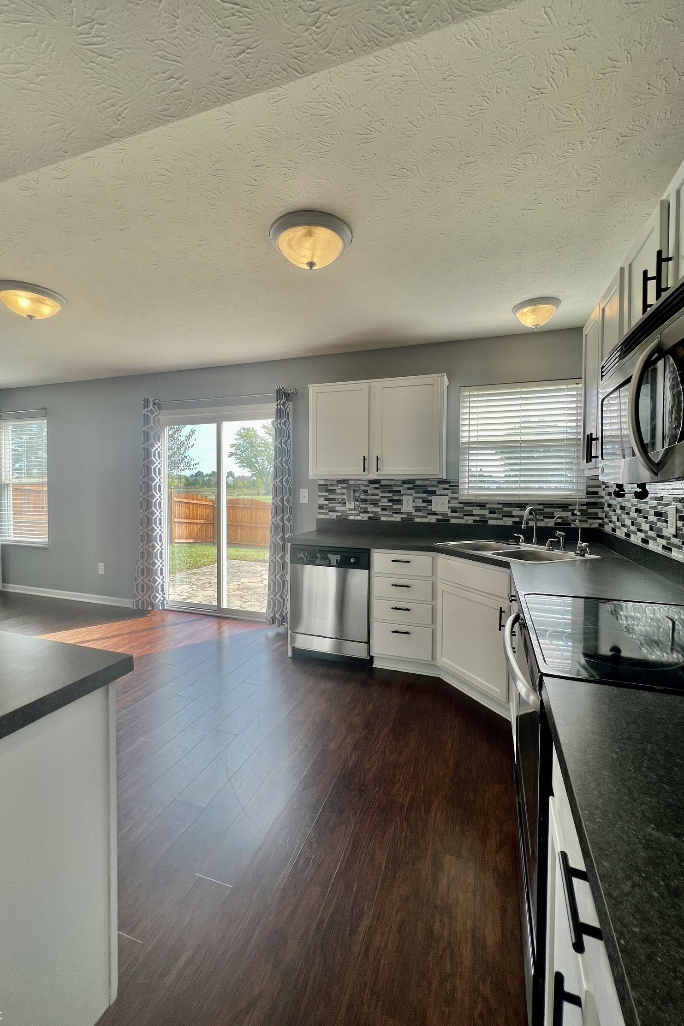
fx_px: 399
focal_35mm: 14
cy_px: 501
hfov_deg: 81.2
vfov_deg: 104.2
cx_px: 333
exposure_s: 1/145
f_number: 1.8
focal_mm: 1.57
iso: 32
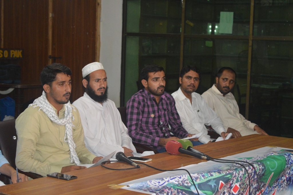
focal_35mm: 75
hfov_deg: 27.0
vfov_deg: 18.2
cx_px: 146
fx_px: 610
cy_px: 98
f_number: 5.6
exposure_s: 1/60
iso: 2800
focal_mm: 50
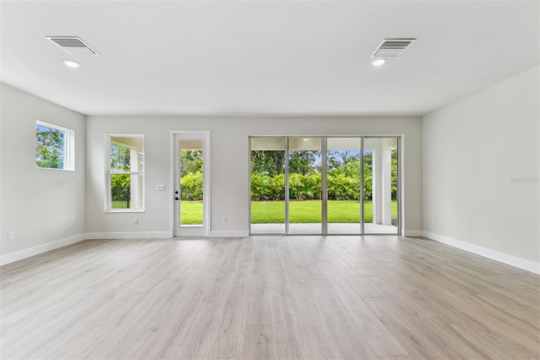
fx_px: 225
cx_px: 270
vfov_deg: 77.3
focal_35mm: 15
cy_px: 180
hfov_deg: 100.4
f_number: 7.1
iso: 100
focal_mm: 10
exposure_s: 1/50
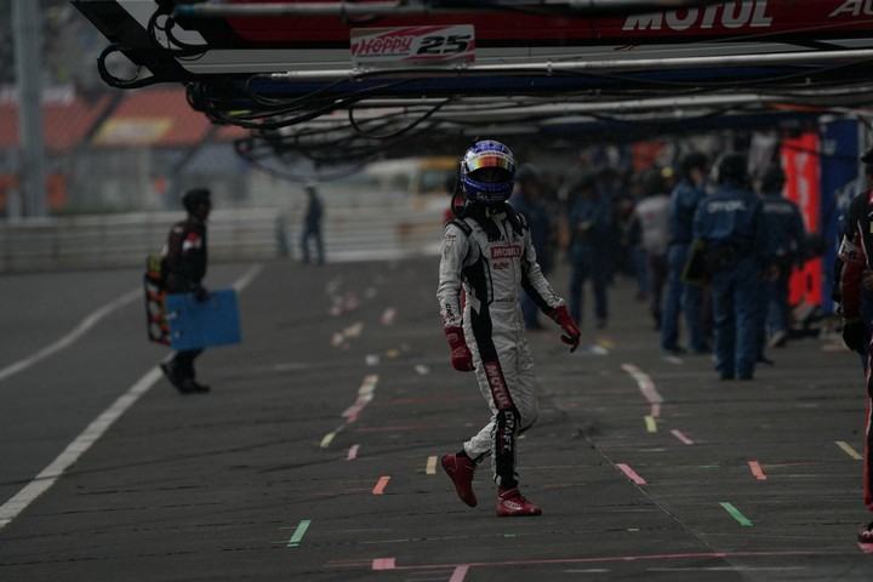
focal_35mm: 576
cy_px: 291
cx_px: 436
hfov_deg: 3.6
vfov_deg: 2.4
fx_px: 13967
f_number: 8
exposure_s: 1/500
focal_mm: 576
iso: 200
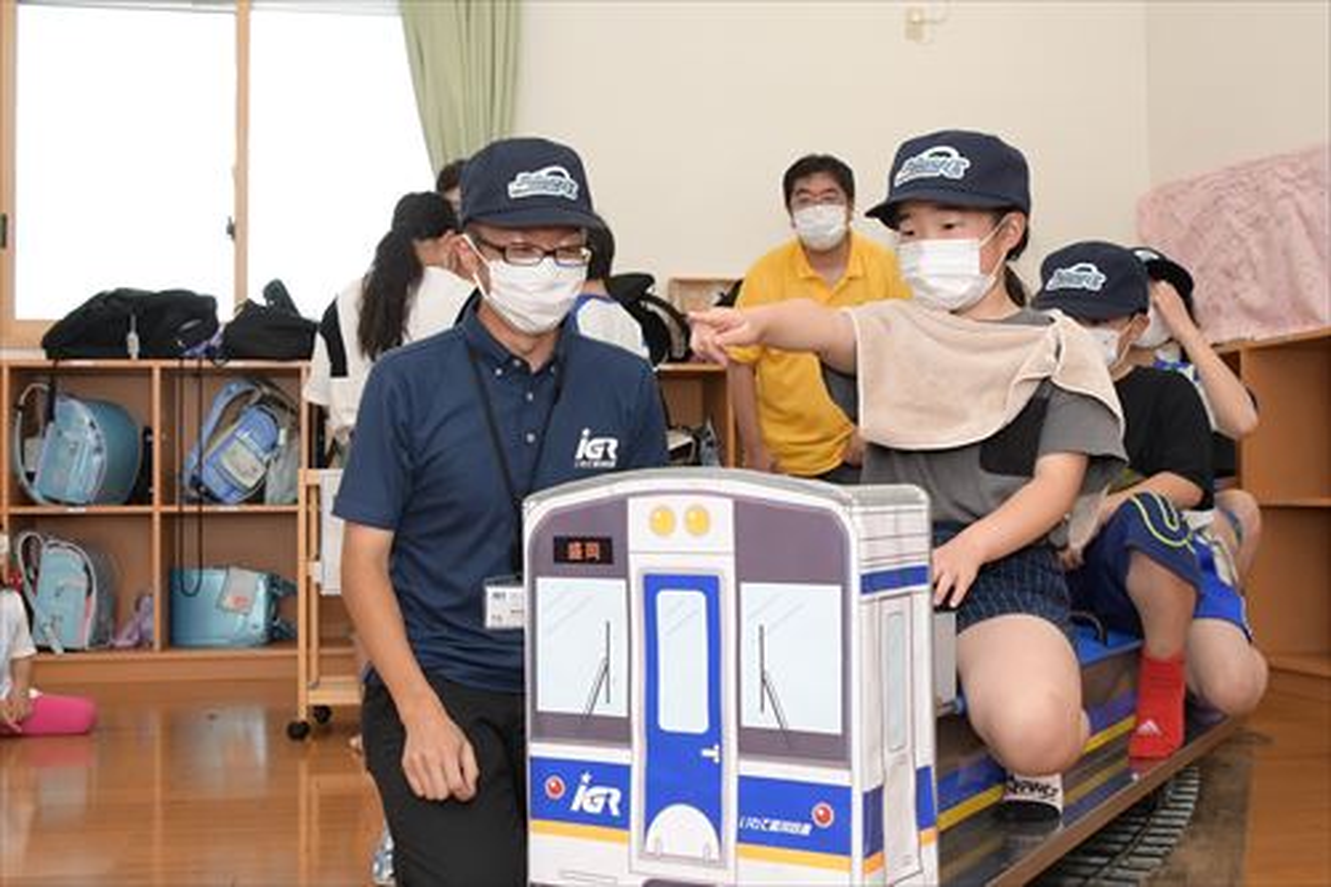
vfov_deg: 31.9
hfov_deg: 46.4
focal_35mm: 42
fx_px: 1552
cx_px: 666
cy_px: 444
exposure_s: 1/250
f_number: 7.1
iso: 1600
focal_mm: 21
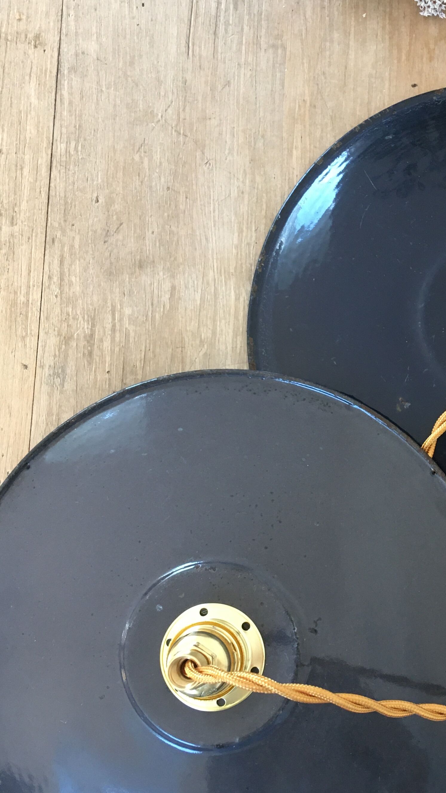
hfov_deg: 24.4
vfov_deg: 42.8
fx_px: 1009
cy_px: 449
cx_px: 380
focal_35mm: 48
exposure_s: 1/33
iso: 64
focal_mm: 4.15
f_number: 2.2
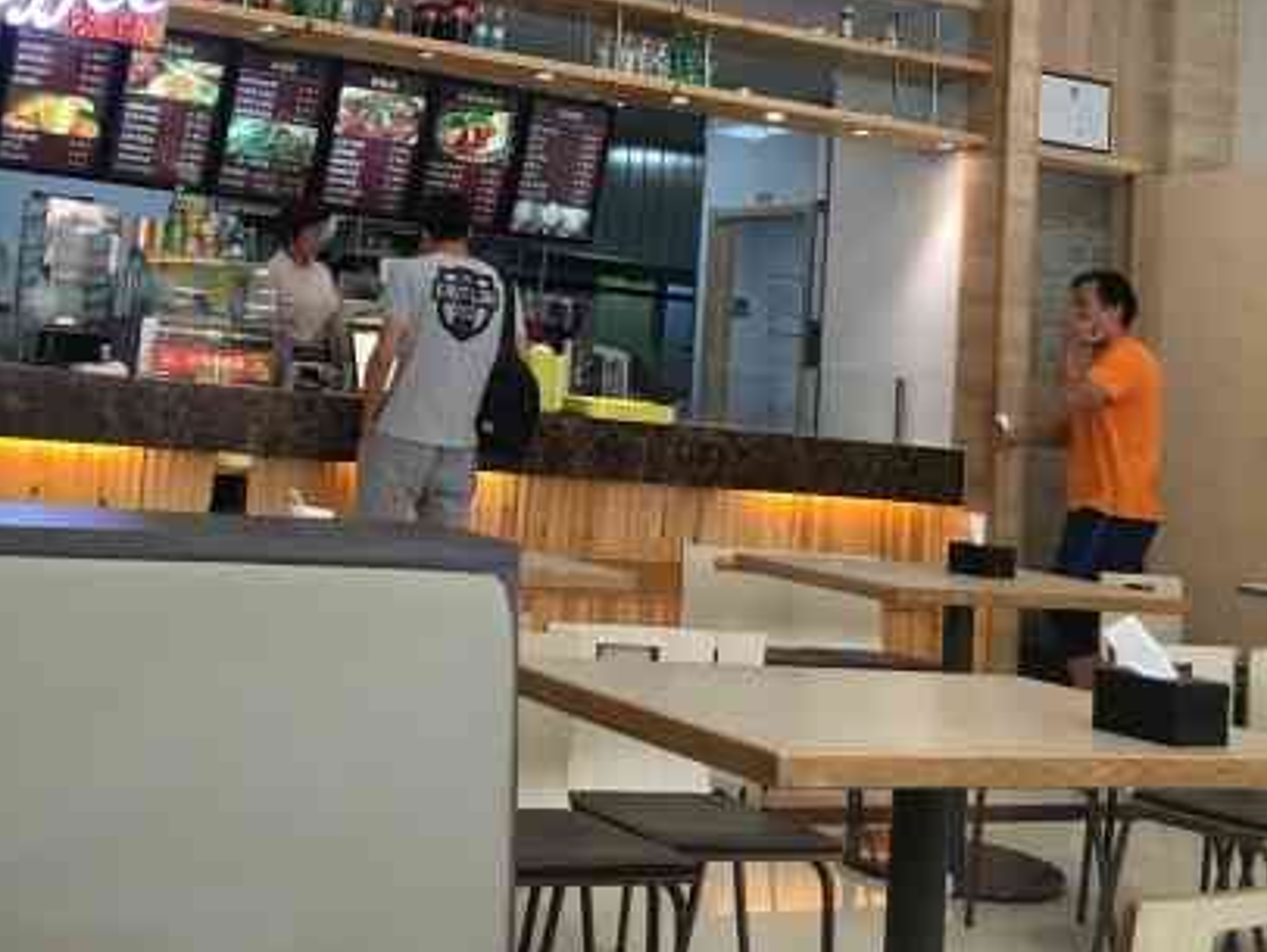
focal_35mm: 50
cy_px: 158
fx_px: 1831
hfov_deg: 37.4
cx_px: 337
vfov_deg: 28.4
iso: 32
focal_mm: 4.15
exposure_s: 1/33
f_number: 2.2
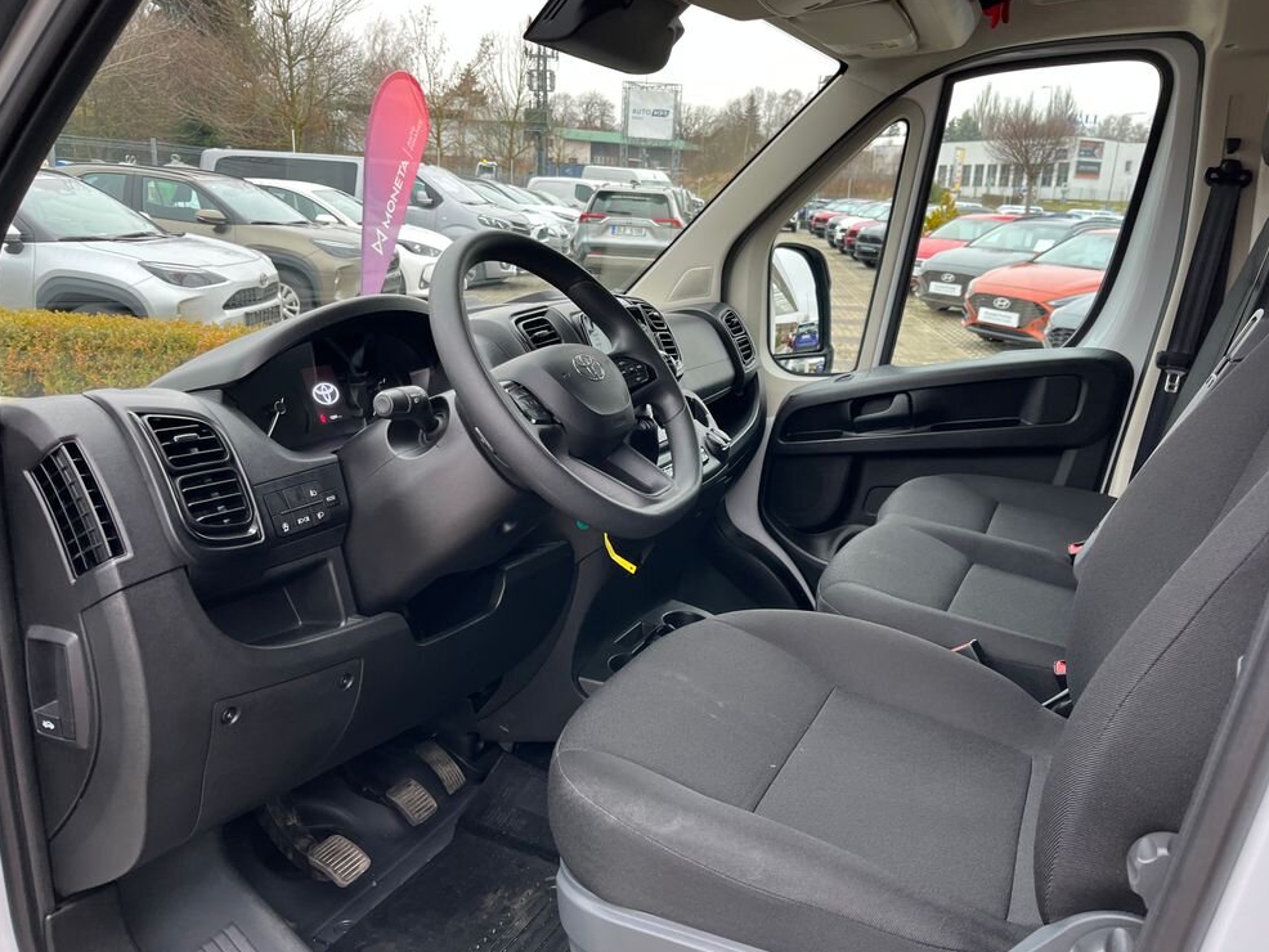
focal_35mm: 27
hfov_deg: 65.3
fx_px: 990
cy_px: 466
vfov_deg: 51.4
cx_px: 642
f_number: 1.6
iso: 64
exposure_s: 1/121
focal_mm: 5.1
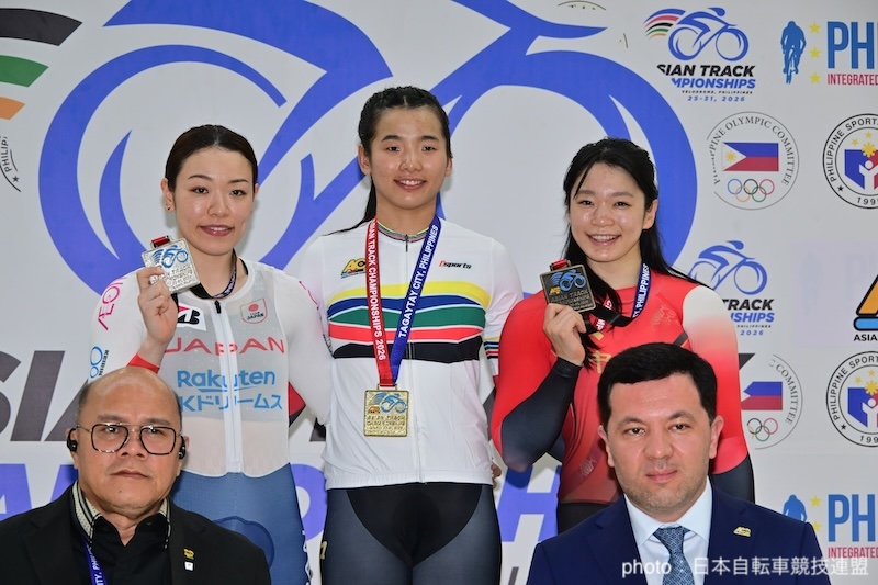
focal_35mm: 105
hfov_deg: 19.5
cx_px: 439
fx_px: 2560
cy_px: 292
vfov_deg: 13.0
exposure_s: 1/160
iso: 1250
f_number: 8
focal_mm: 105
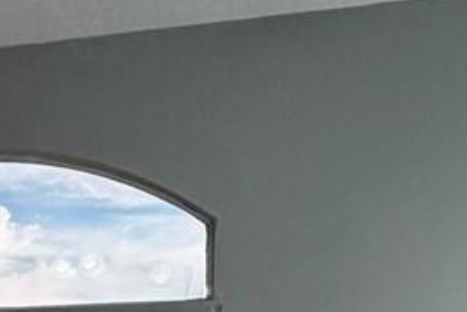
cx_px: -136
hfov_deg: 21.2
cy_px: 580
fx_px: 1129
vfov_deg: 13.8
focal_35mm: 87
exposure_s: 1/120
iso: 200
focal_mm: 2.22
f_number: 2.2
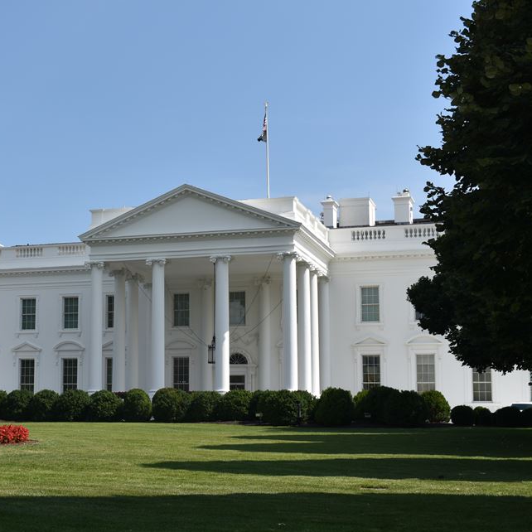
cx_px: 125
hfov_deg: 27.7
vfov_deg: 28.2
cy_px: 282
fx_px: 1061
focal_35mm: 61
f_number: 8
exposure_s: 1/320
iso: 100
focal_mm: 30
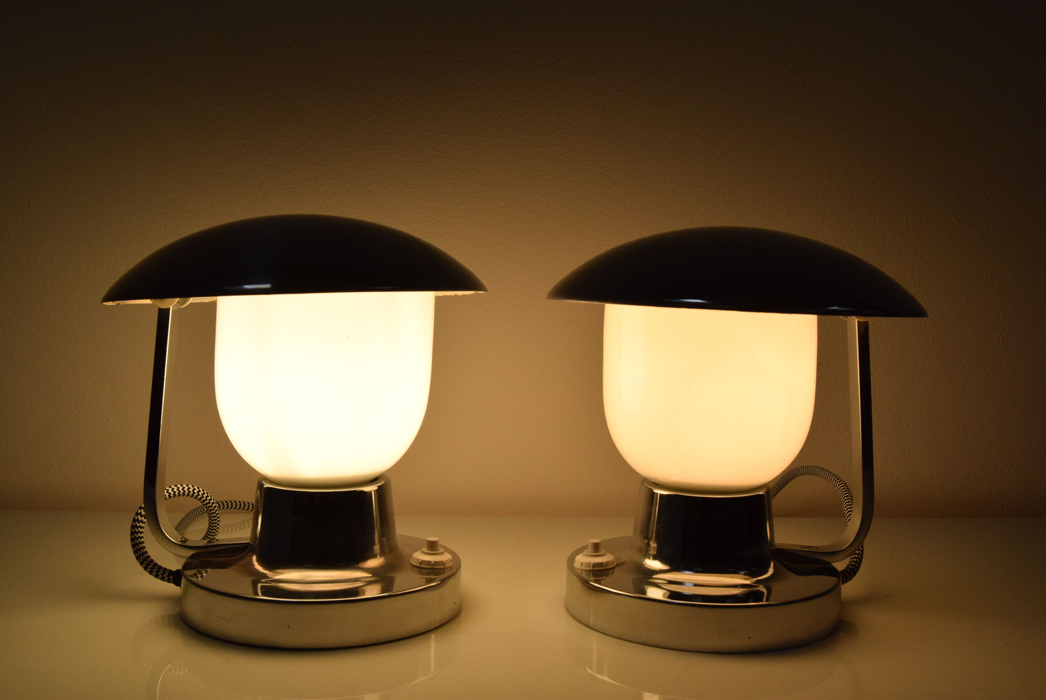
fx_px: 1047
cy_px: 350
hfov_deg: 53.1
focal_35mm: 36
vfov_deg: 36.9
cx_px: 523
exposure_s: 1/500
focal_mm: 24
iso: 1600
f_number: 11
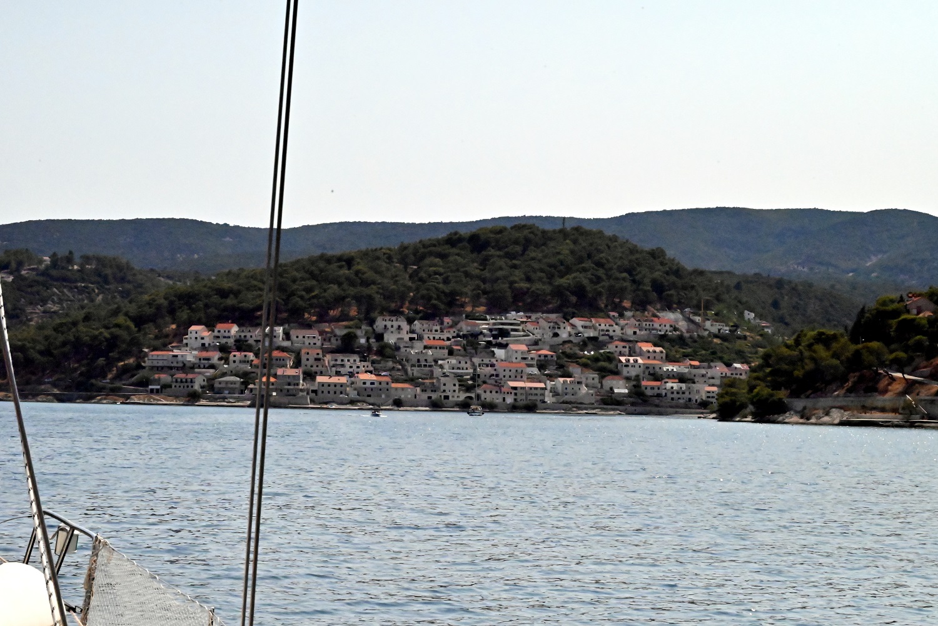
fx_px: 1824
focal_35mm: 70
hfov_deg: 28.8
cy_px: 313
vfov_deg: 19.5
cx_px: 469
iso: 16000
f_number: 29
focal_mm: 70
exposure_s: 1/8000
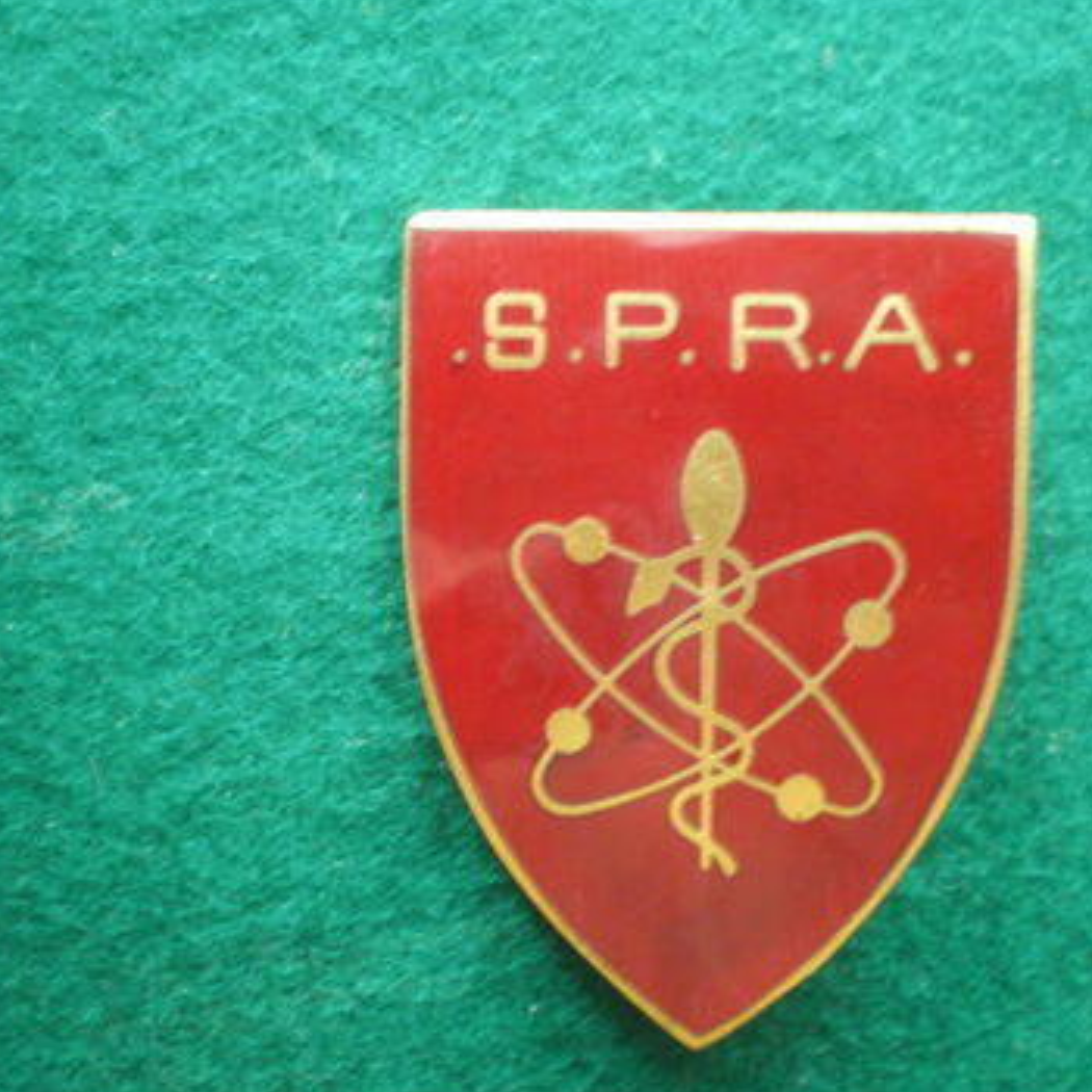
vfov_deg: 36.8
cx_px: 562
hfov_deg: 36.8
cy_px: 546
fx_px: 1642
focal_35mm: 46
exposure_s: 1/6
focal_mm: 6.3
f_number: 3.1
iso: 400
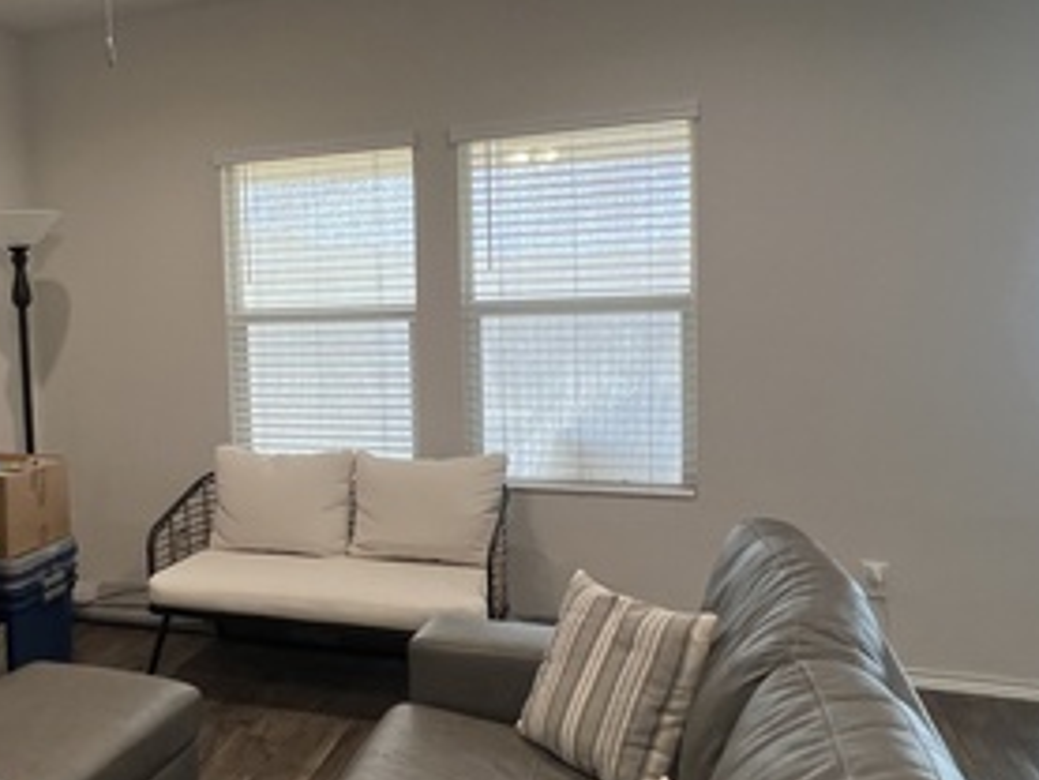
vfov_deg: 46.8
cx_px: 285
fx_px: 901
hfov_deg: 57.5
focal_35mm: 30
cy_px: 379
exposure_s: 1/120
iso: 160
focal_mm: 1.57
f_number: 1.8
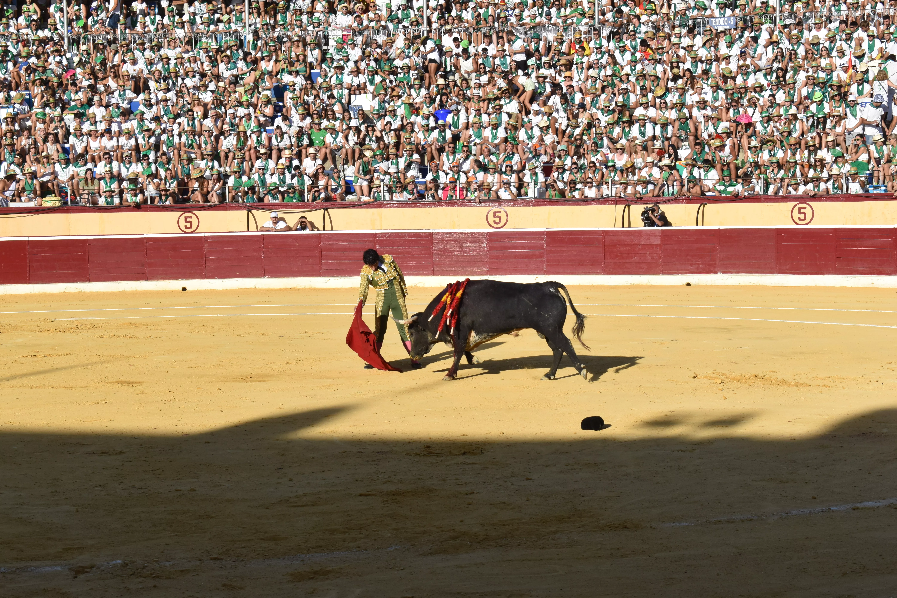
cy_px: 299
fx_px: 2055
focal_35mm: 82
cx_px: 448
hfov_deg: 24.6
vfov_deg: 16.6
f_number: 11
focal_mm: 55
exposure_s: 1/500
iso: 400
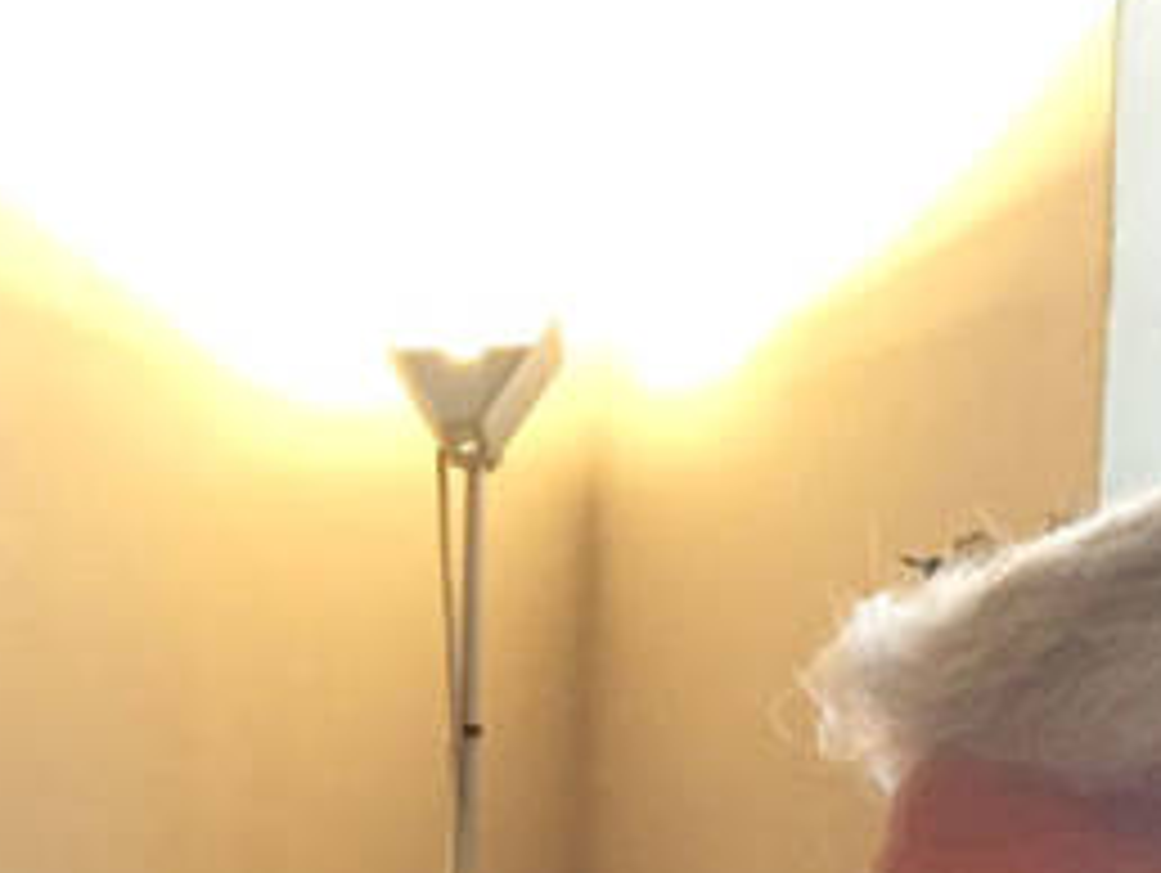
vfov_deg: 11.9
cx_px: -324
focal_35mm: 115
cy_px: 1588
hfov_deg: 16.2
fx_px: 3861
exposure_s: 1/33
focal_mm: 4.15
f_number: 2.2
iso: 200
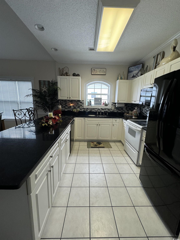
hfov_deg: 85.7
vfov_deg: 102.1
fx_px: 97
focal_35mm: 14
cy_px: 120
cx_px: 90
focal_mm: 2.22
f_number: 2.2
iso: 250
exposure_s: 1/120
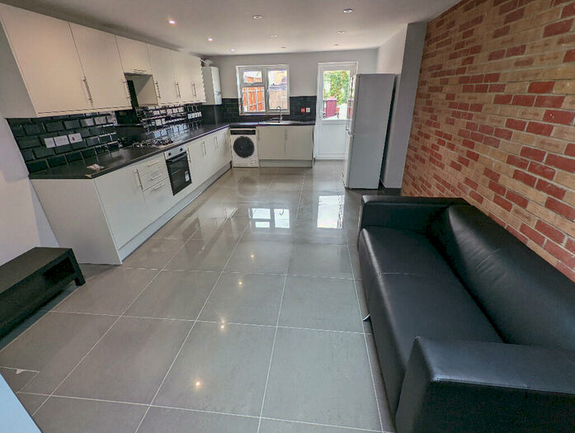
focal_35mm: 16
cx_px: 288
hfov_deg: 94.4
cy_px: 216
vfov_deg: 78.3
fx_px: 266
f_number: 2.2
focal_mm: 2.35
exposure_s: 1/100
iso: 109
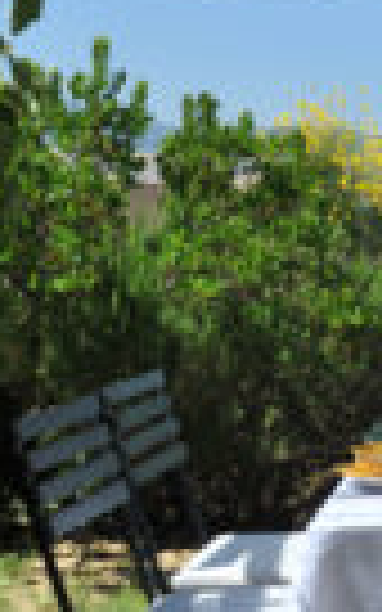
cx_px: 939
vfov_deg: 23.5
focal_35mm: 88
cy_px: 274
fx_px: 1466
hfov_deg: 11.8
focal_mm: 24
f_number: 8
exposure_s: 1/125
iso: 200
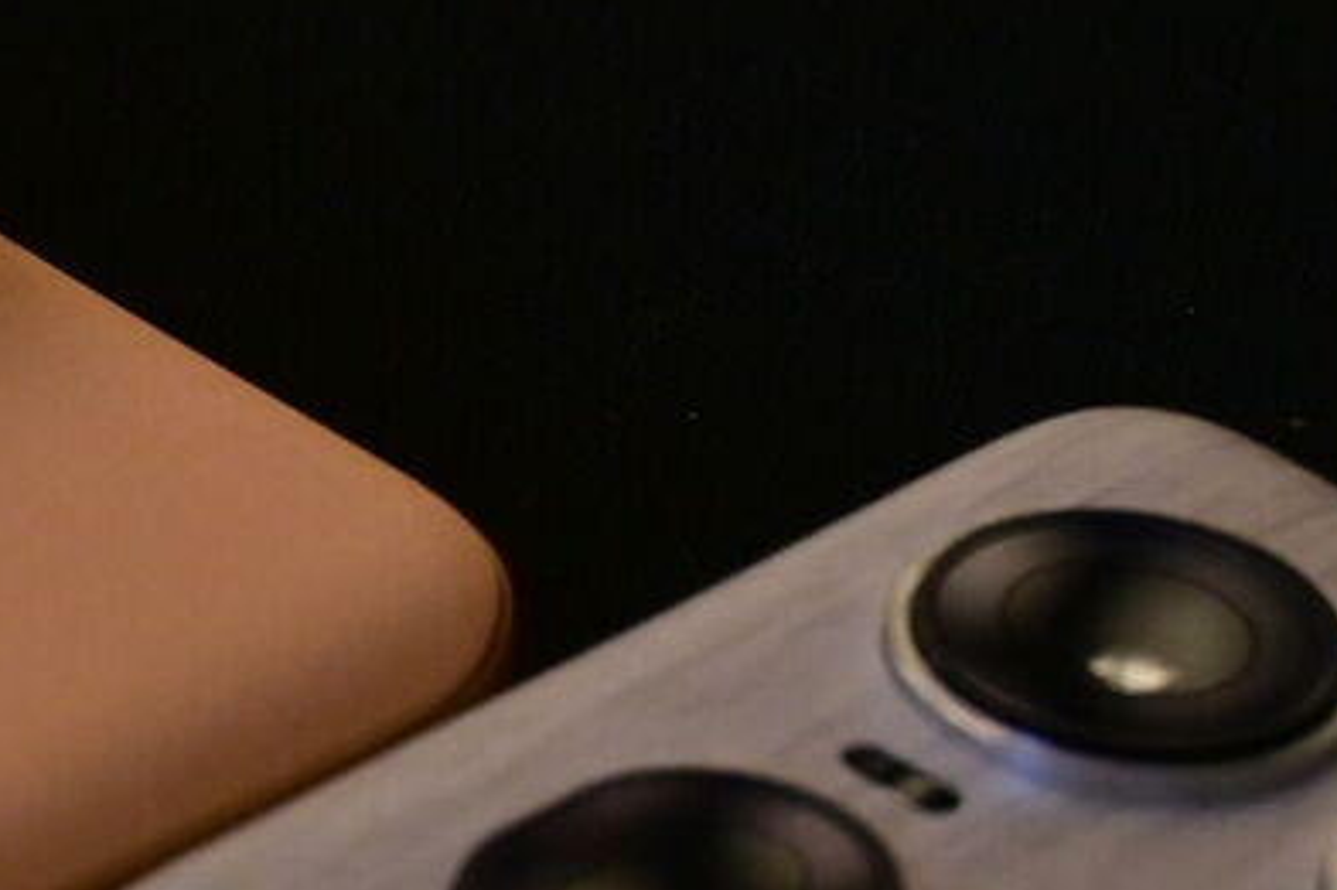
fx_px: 13104
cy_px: 508
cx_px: -1016
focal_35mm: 353
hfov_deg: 5.7
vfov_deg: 3.9
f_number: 6
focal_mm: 48
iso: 400
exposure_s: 1/80
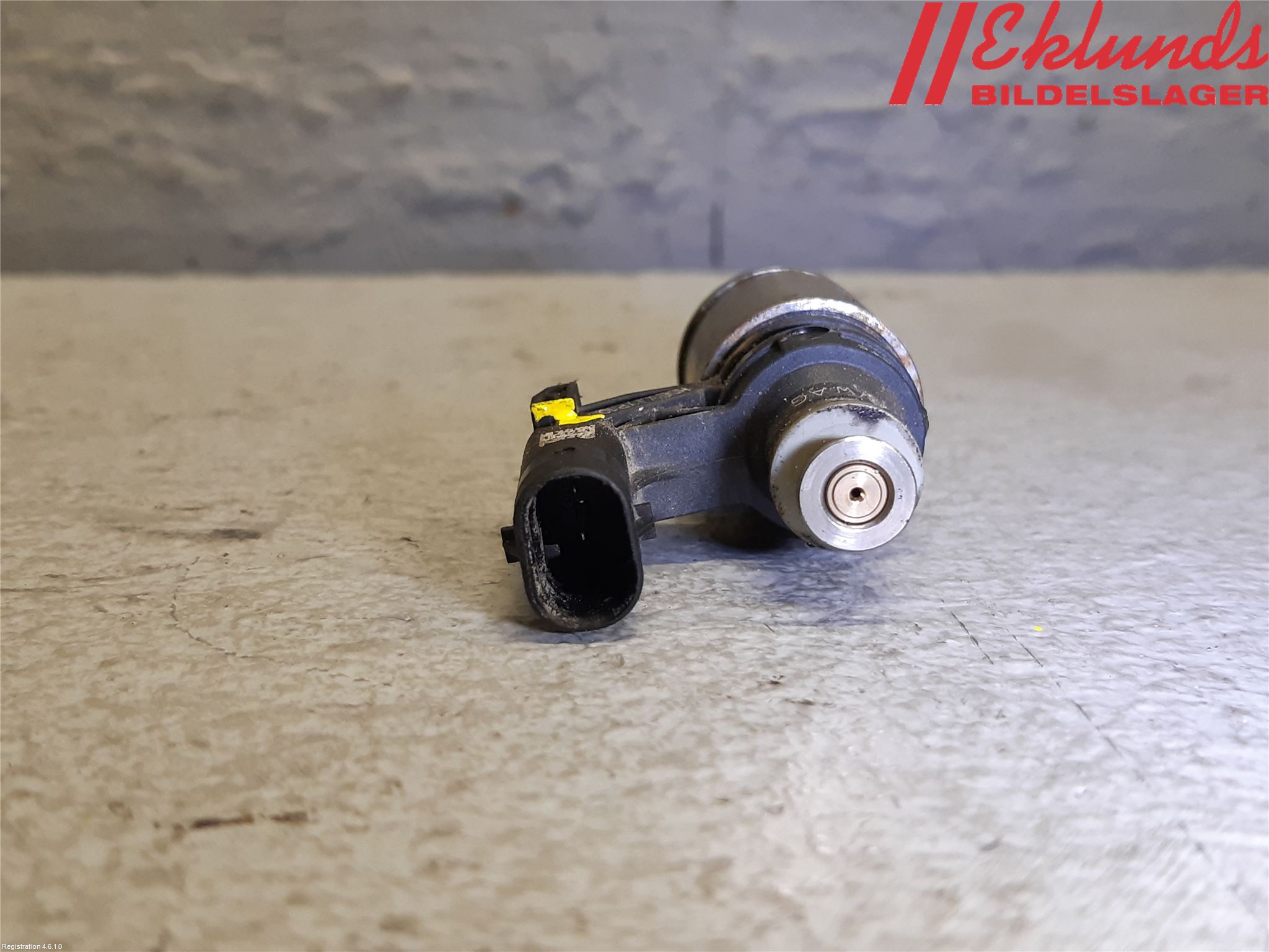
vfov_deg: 53.1
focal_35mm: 26
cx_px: 634
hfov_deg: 67.3
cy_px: 476
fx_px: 953
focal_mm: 3.93
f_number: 1.7
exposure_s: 1/50
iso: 125
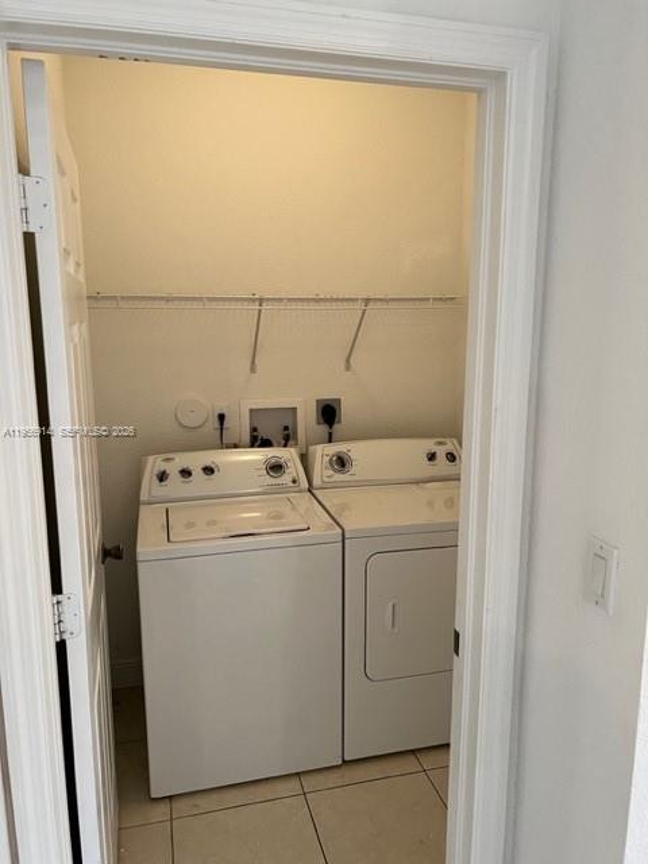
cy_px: 432
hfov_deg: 53.1
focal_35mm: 26
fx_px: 649
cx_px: 324
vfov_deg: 67.3
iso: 125
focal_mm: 5.7
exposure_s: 1/60
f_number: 1.5
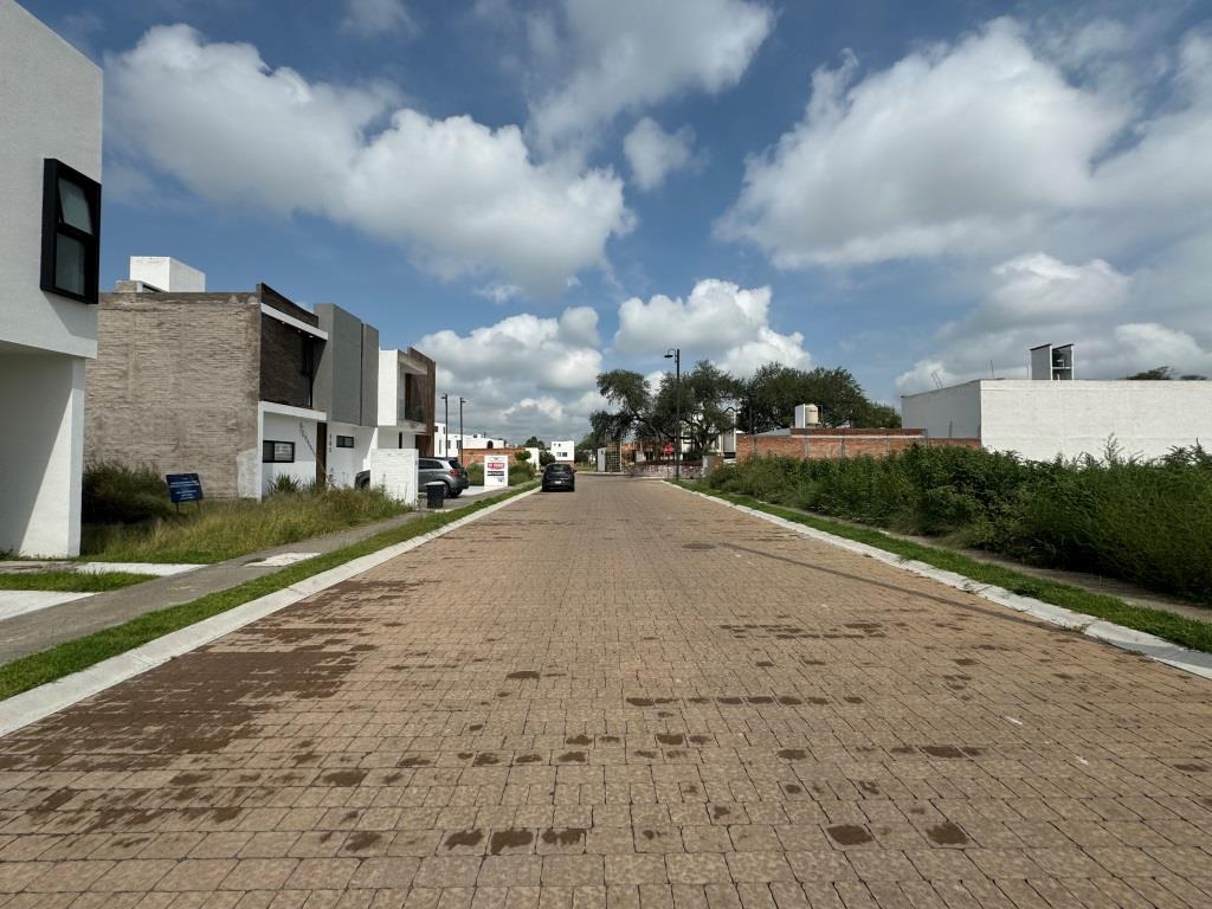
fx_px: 490
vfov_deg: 85.7
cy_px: 454
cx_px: 606
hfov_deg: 102.1
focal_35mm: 14
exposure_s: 1/4132
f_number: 2.2
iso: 50
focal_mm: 2.22
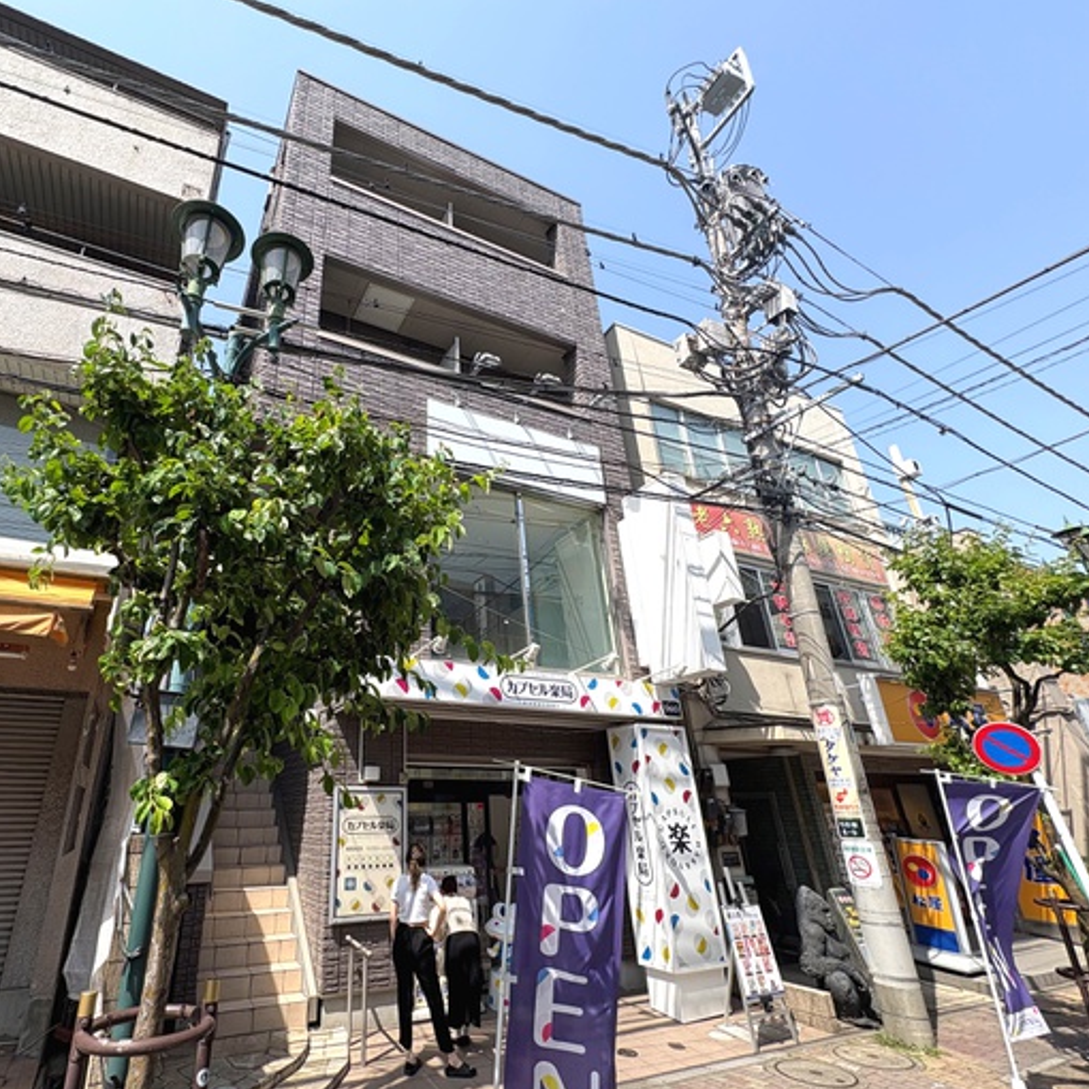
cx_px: 414
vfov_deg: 84.0
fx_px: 605
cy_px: 554
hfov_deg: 82.5
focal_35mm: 17
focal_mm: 2.22
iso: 40
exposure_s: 1/1078
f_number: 2.2
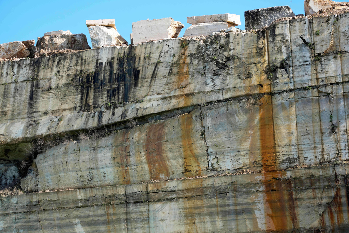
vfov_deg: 13.7
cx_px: 174
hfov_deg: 20.4
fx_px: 970
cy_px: 116
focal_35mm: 100
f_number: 5.6
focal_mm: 100
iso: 400
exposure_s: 1/1600
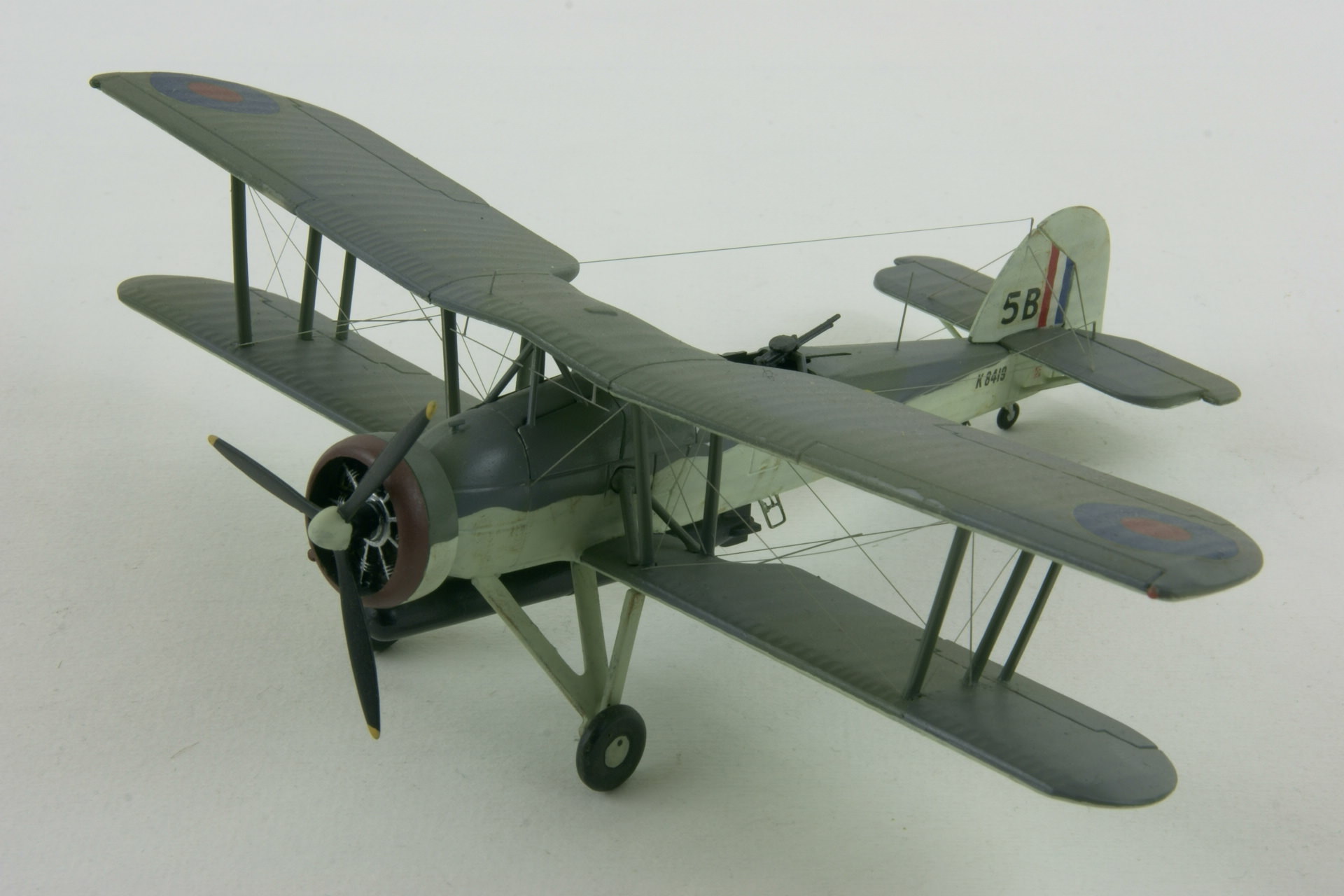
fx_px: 3360
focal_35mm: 90
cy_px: 448
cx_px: 672
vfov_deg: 15.2
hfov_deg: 22.6
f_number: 29
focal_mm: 60
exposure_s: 1
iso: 80
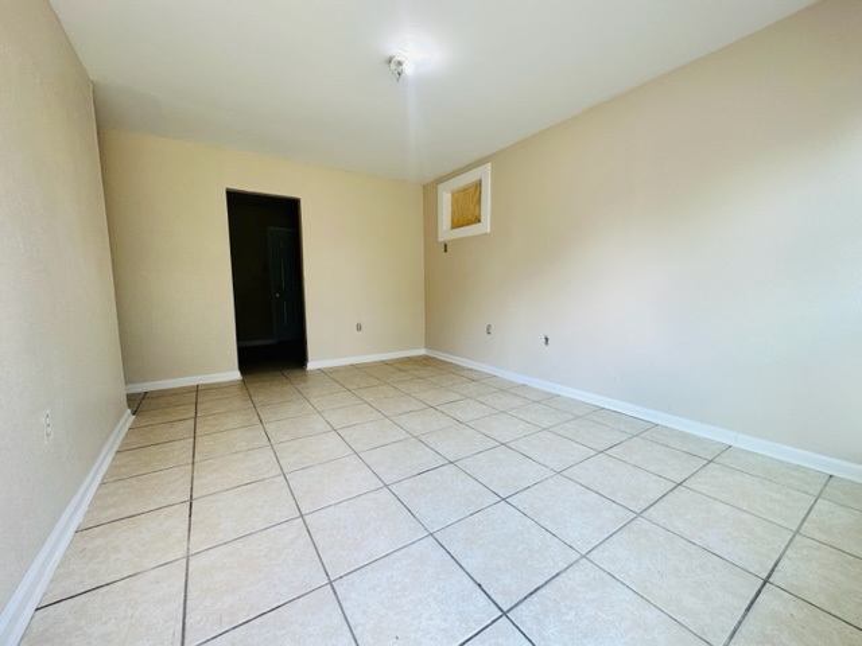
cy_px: 323
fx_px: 349
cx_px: 431
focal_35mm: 14
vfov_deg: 85.7
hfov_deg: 102.1
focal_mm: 2.22
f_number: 2.2
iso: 50
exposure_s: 1/120
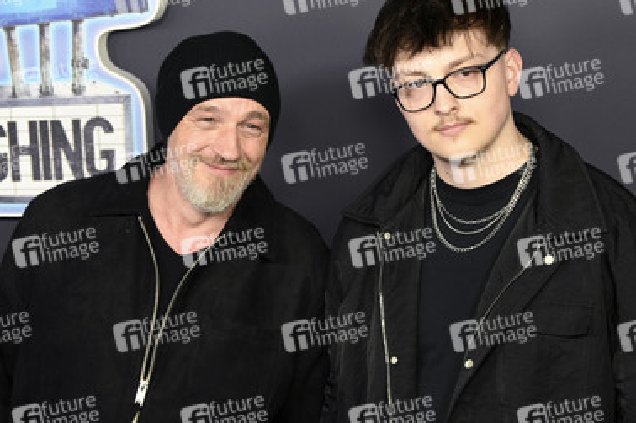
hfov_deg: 27.4
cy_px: 206
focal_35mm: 74
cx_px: 347
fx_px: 1306
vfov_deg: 18.4
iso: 400
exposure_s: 1/160
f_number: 6
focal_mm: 62
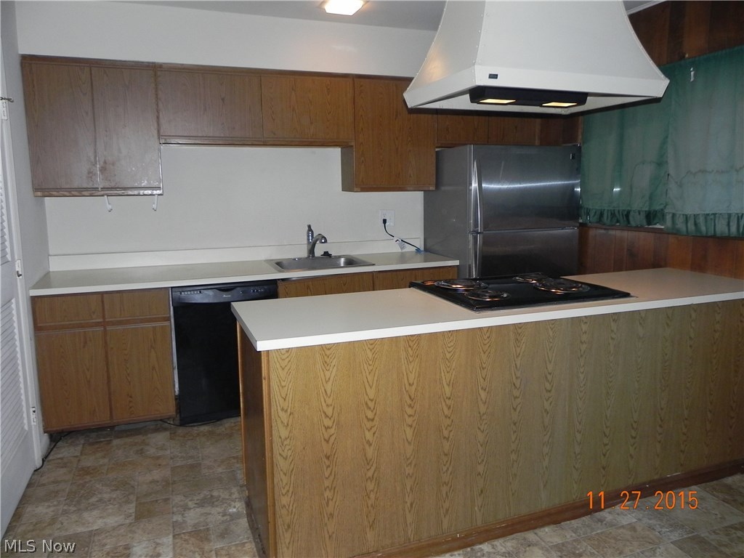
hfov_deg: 67.3
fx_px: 559
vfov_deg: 53.1
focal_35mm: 26
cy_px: 279
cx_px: 372
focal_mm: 4.6
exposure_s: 1/30
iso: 200
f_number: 2.8
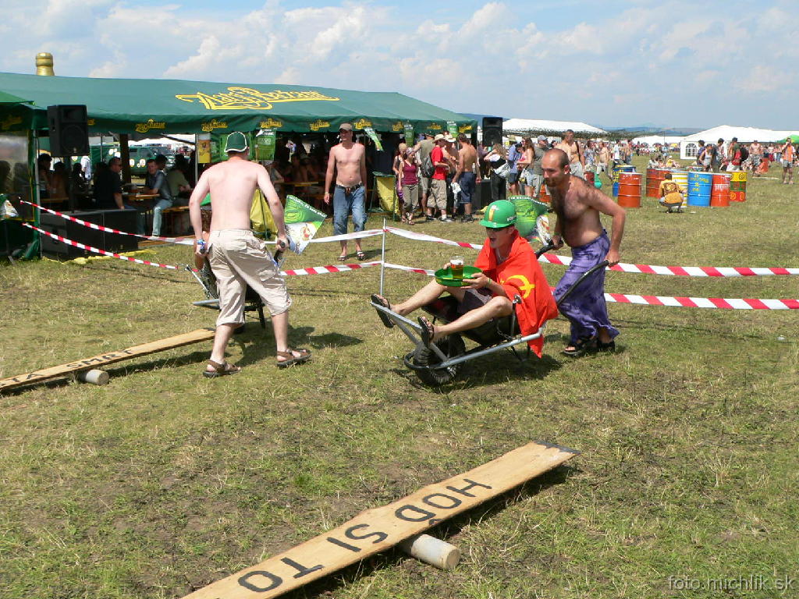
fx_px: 831
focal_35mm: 36
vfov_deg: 39.7
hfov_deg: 51.4
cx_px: 400
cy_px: 300
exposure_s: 1/800
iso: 80
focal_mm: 6
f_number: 4
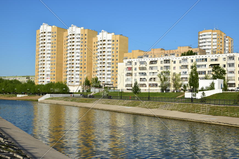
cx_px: 120
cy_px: 80
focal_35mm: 48
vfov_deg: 28.1
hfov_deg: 41.1
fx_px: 319
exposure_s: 1/250
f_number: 9
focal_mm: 32
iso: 100
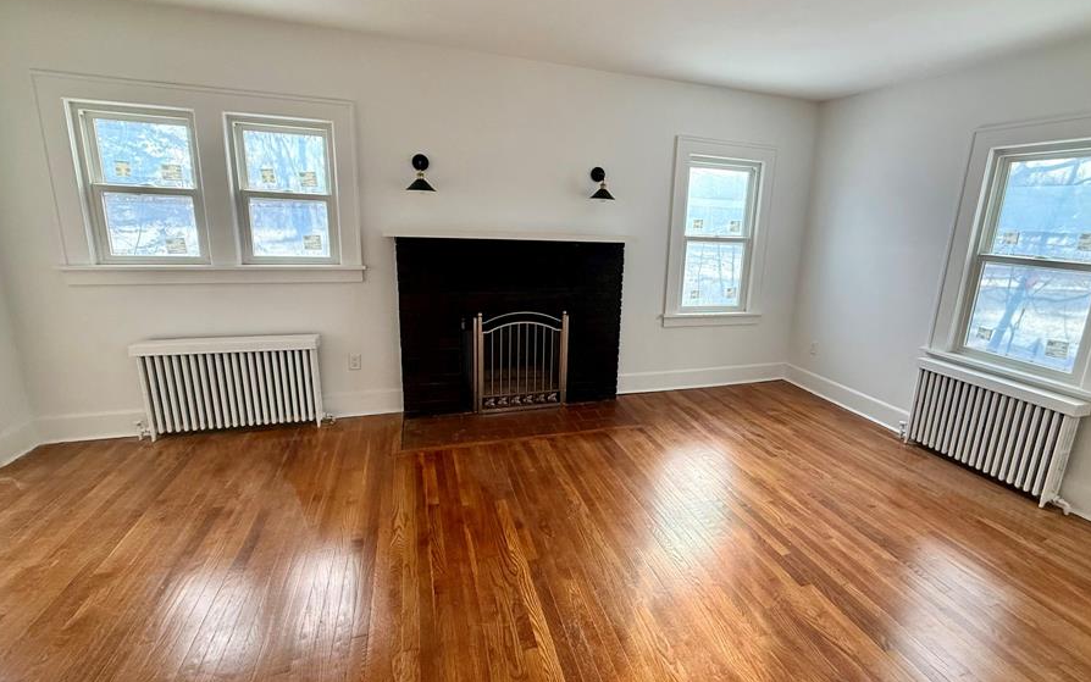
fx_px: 506
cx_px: 596
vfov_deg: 68.0
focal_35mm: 17
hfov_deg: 94.1
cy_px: 333
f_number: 2.2
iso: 200
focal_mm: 2.22
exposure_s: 1/120
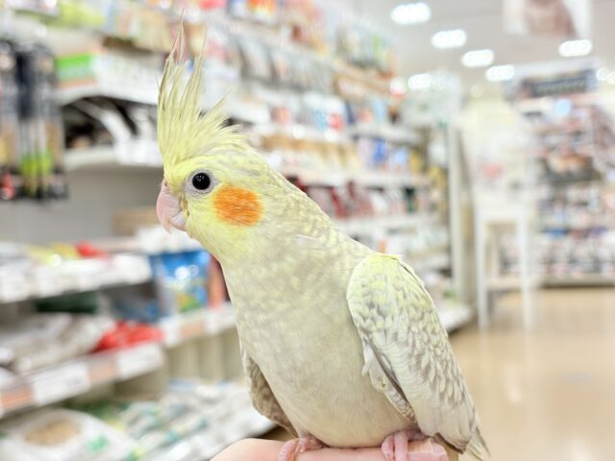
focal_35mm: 52
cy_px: 230
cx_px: 308
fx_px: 924
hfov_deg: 36.8
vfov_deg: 28.0
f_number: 1.6
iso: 64
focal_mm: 5.96
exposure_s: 1/50
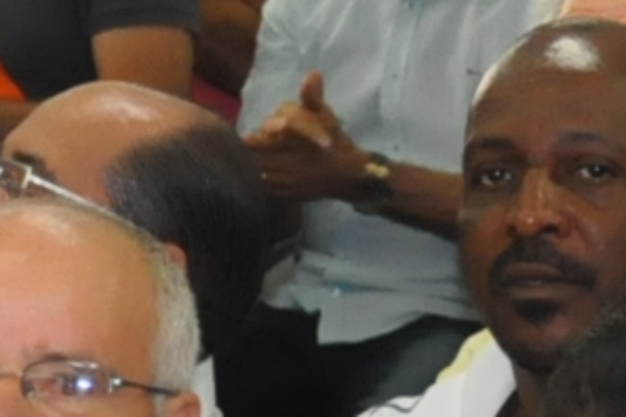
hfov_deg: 3.8
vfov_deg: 2.5
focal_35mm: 541
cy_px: -548
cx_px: 76
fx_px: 9407
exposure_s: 1/80
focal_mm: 50
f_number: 5
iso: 2000
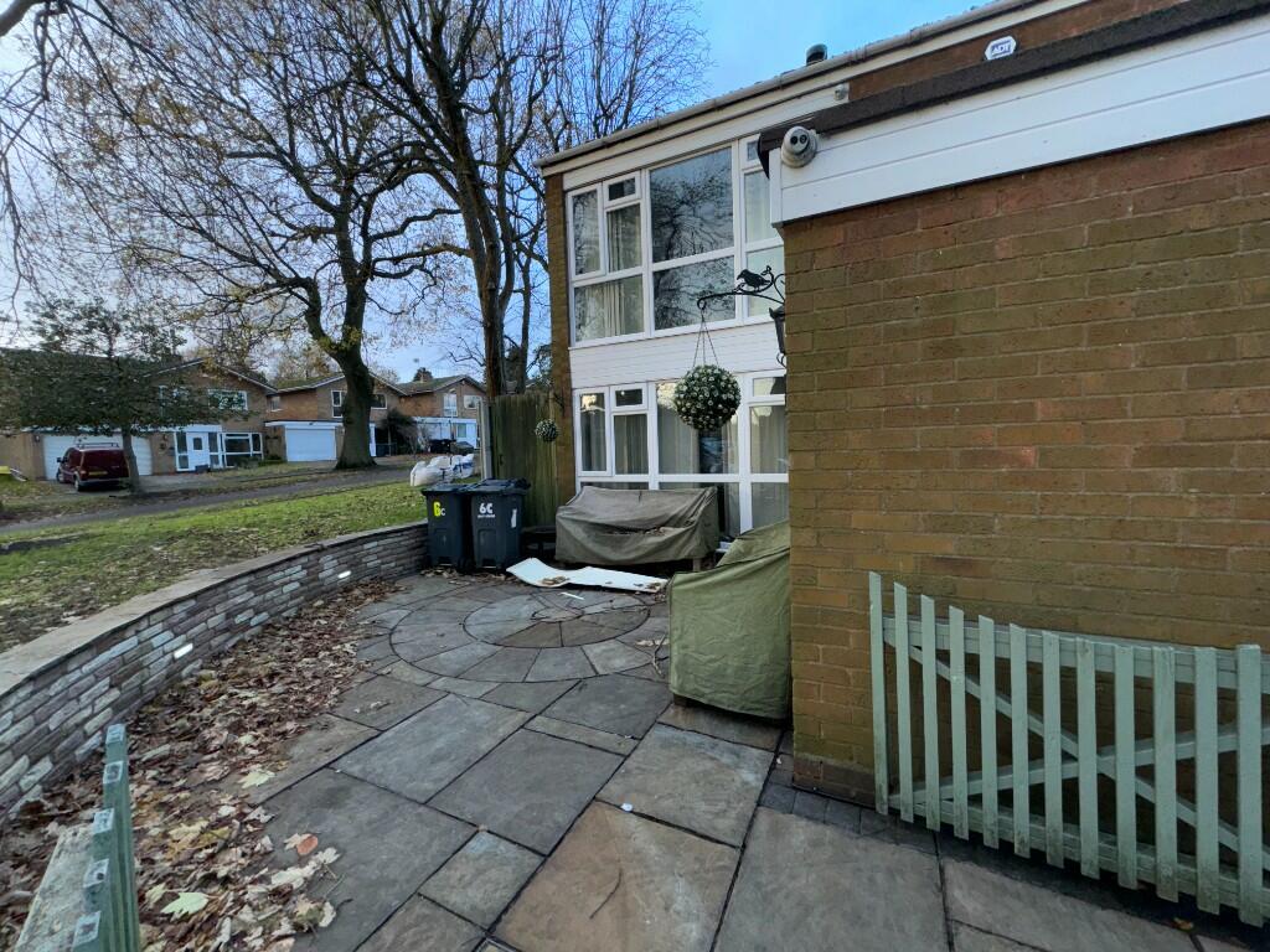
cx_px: 635
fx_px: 514
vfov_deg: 85.7
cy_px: 476
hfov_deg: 102.1
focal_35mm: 14
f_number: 2.2
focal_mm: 2.22
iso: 40
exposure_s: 1/122
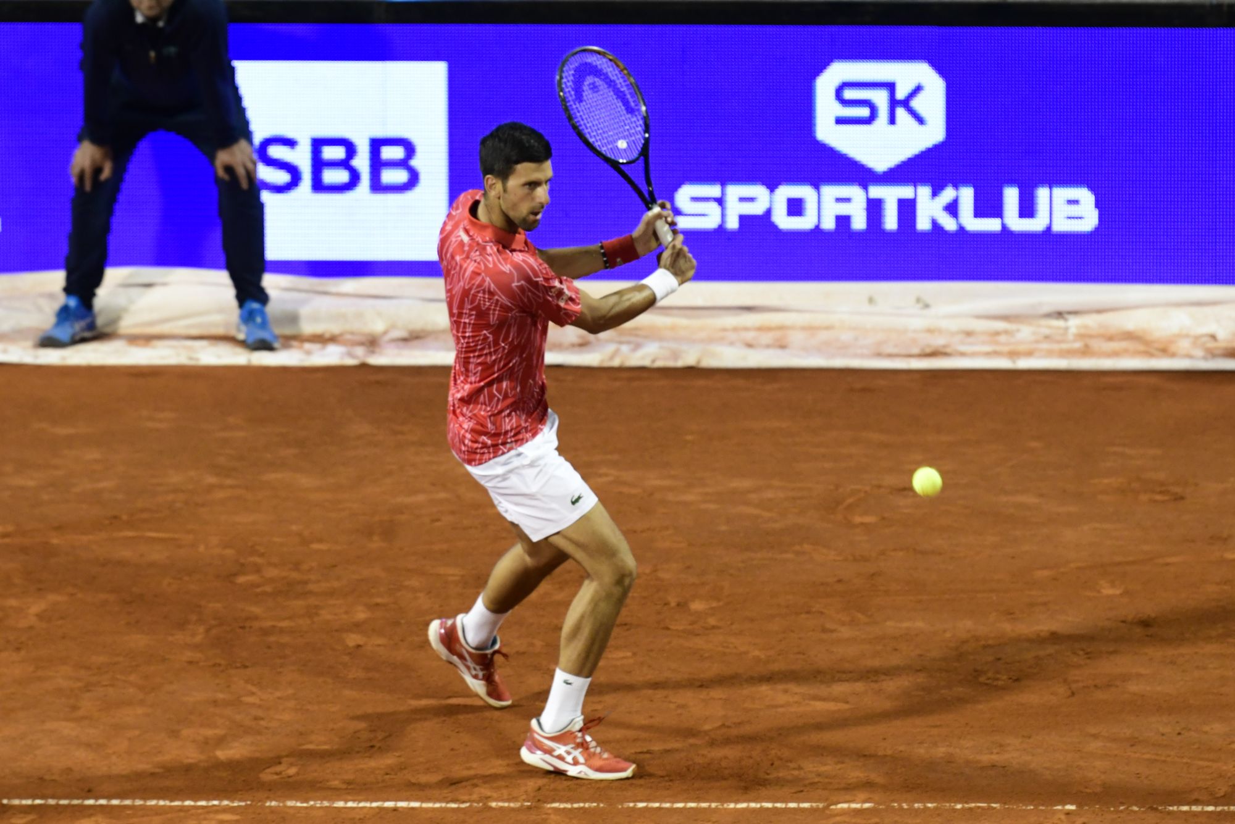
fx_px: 6863
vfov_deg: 6.9
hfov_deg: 10.3
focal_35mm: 200
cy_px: 412
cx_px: 618
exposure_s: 1/400
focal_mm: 200
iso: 1600
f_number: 4
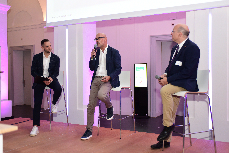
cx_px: 114
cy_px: 76
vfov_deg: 35.1
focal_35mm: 38
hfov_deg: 50.7
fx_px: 242
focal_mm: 38
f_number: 2.8
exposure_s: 1/80
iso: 500
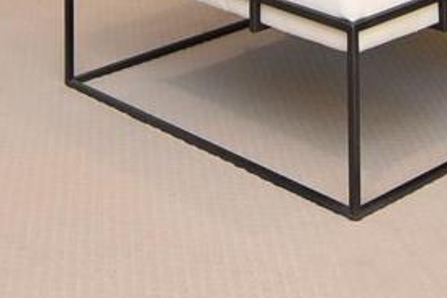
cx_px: 273
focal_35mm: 95
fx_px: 1179
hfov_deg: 21.4
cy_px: -383
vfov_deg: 12.0
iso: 800
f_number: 8
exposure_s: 1/50
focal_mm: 12
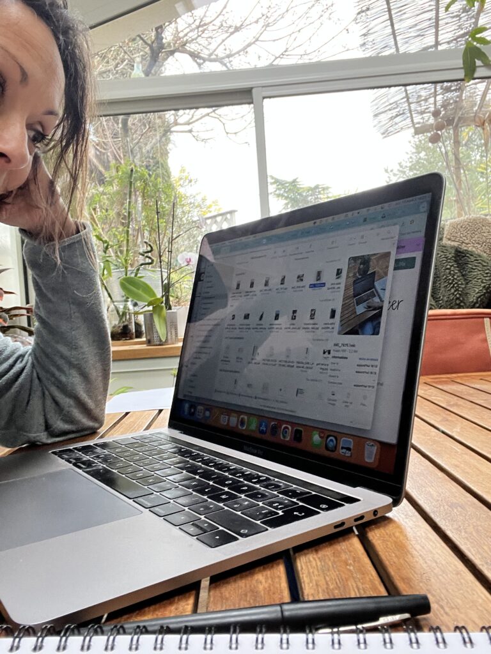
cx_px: 246
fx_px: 567
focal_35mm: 30
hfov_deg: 46.8
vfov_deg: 60.0
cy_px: 327
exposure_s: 1/61
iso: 100
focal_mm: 2.71
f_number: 2.2
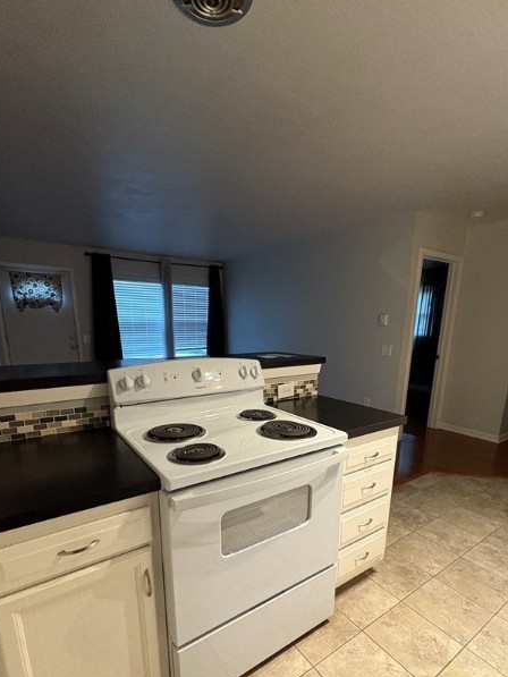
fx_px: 352
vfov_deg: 86.6
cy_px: 408
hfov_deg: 71.6
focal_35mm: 18
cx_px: 255
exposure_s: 1/60
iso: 500
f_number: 2.2
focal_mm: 2.22
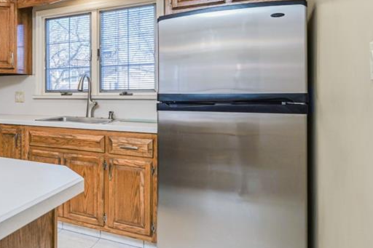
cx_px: 25
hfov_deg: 50.8
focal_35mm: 32
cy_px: 81
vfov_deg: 40.5
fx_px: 331
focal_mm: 16
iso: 50
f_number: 5
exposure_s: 1/50
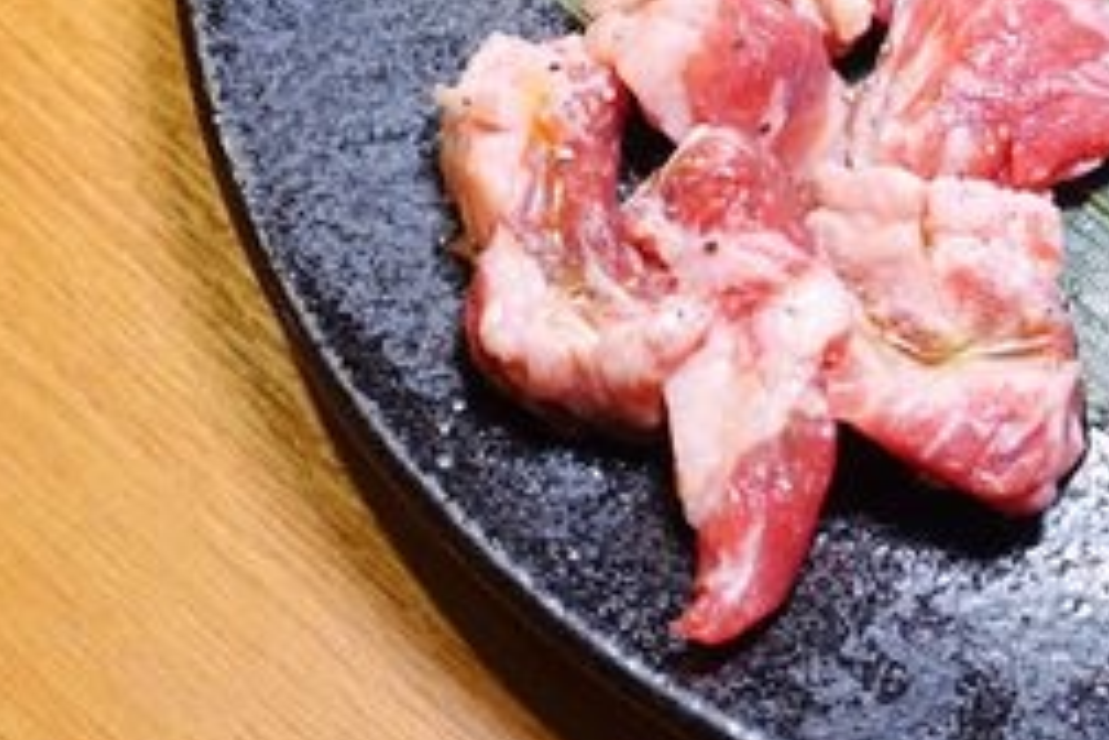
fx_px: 3019
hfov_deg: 19.7
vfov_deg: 13.6
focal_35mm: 98
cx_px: 1307
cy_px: -139
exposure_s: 1/50
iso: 800
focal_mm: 14.1
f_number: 4
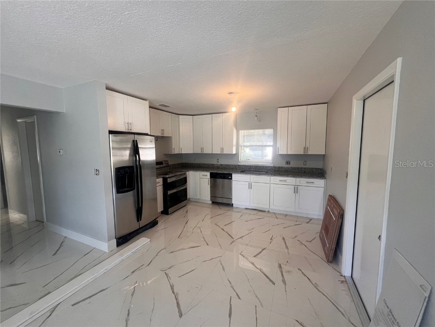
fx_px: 163
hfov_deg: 106.2
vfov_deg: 89.9
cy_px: 164
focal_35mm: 13
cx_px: 218
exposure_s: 1/99
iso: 200
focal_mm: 1.57
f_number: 1.8
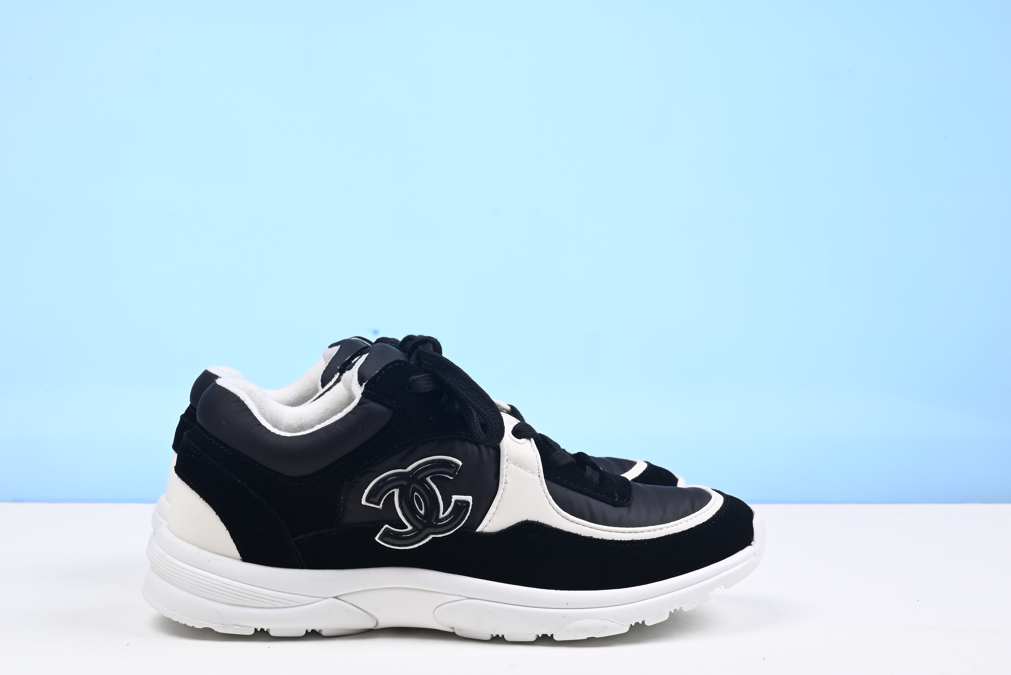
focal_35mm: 51
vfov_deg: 26.4
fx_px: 1433
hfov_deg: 38.8
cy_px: 409
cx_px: 451
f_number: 16
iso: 100
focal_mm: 41
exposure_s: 1/2
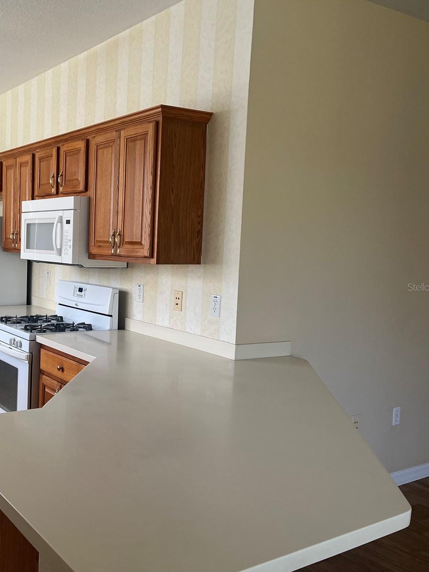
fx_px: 579
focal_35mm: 35
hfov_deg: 38.7
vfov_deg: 52.6
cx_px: 68
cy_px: 287
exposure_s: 1/120
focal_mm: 5.1
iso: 100
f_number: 1.6
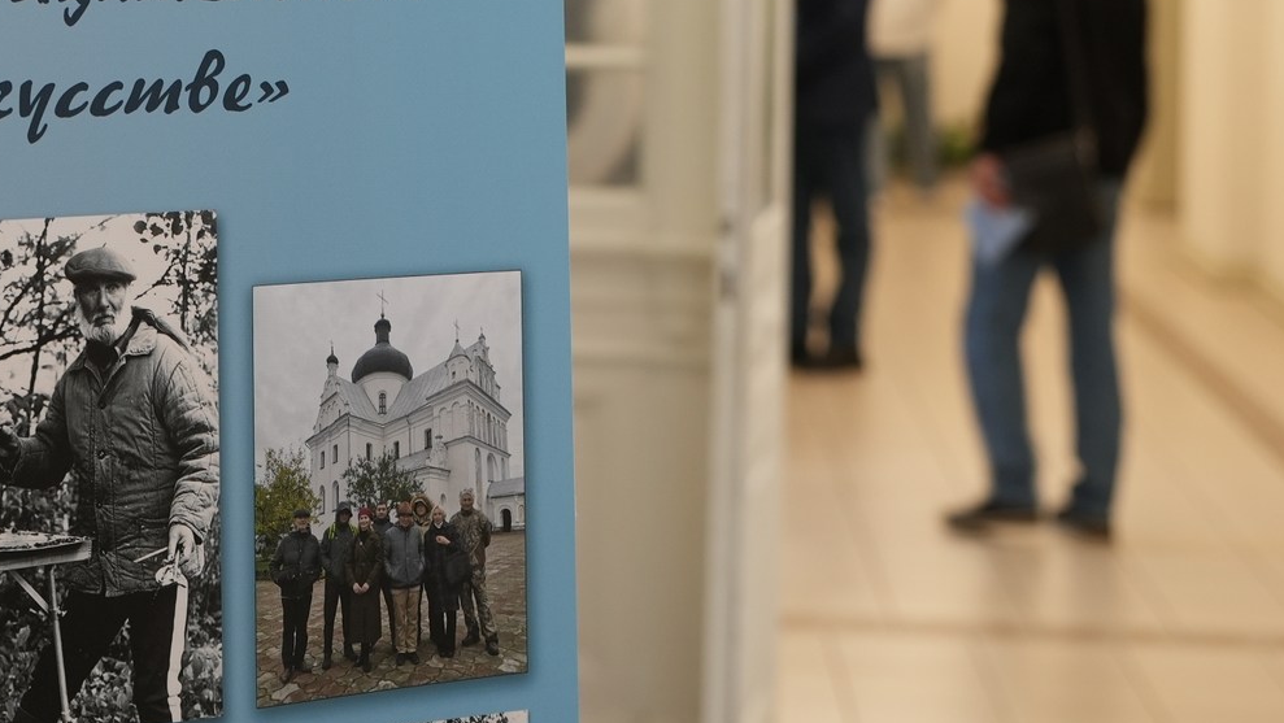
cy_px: -324
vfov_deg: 11.3
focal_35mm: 103
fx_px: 3508
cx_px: 313
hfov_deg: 20.6
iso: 500
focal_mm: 38
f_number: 2.5
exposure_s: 1/40
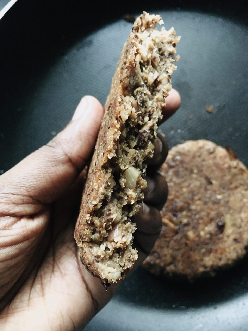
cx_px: 124
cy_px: 166
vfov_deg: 61.7
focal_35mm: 29
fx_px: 277
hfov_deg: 48.2
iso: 320
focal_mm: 4.15
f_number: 2.2
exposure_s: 1/17
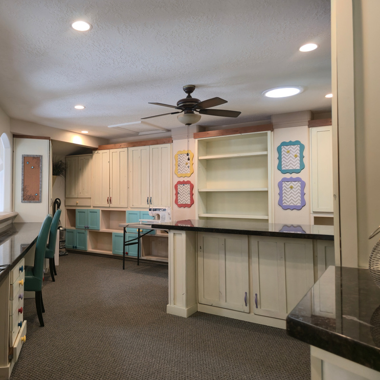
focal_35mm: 28
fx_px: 348
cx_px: 136
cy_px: 189
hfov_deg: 56.4
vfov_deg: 57.3
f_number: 1.7
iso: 125
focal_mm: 6.3
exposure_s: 1/60
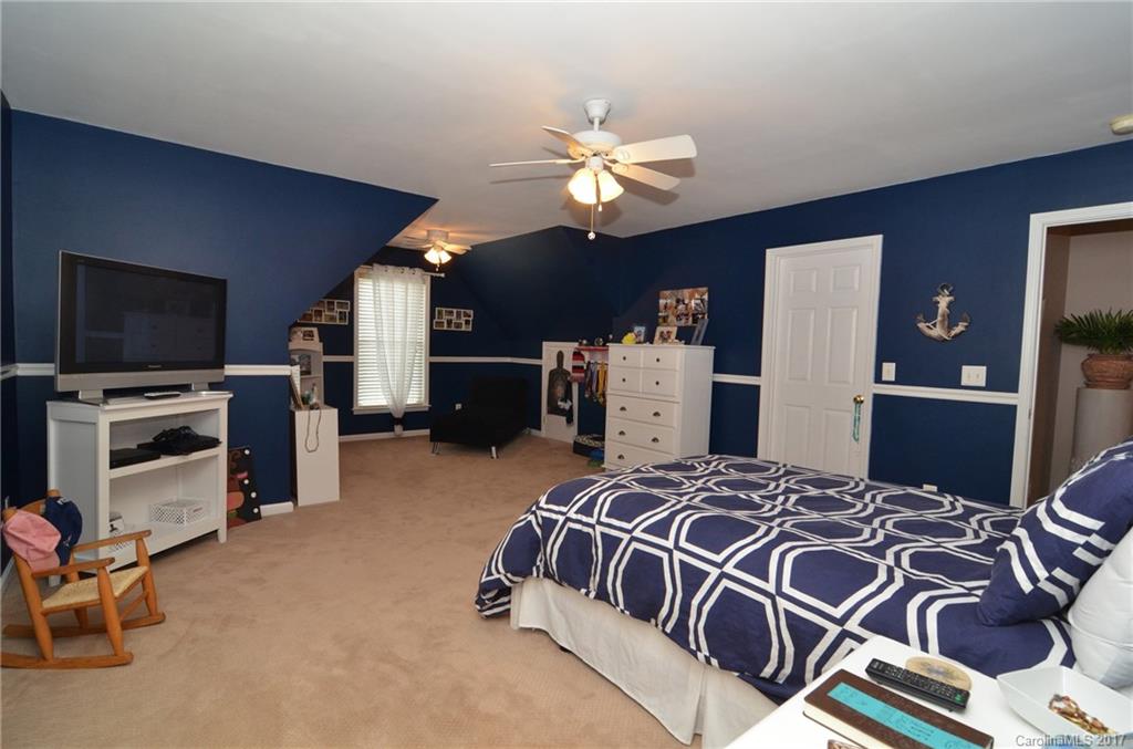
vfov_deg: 71.7
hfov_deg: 95.1
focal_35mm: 16
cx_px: 566
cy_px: 374
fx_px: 518
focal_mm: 11
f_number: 7.1
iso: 1000
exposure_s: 1/60
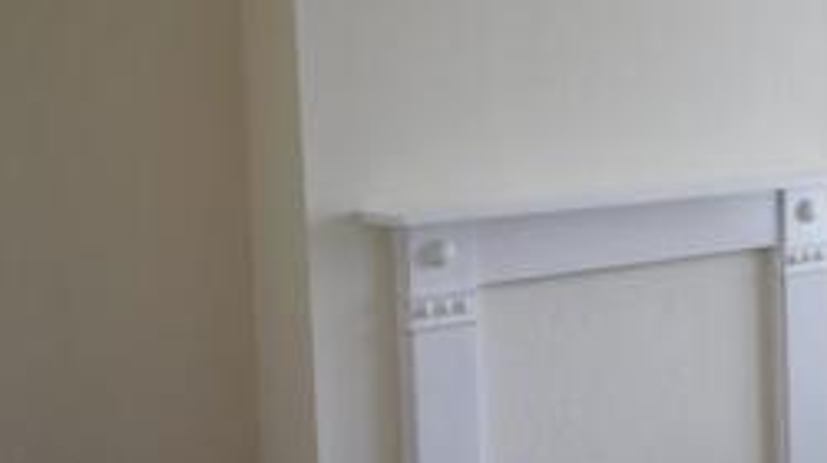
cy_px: 190
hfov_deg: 33.1
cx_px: 698
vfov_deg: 19.6
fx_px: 1336
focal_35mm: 61
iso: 320
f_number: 4
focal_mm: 12
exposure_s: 1/60
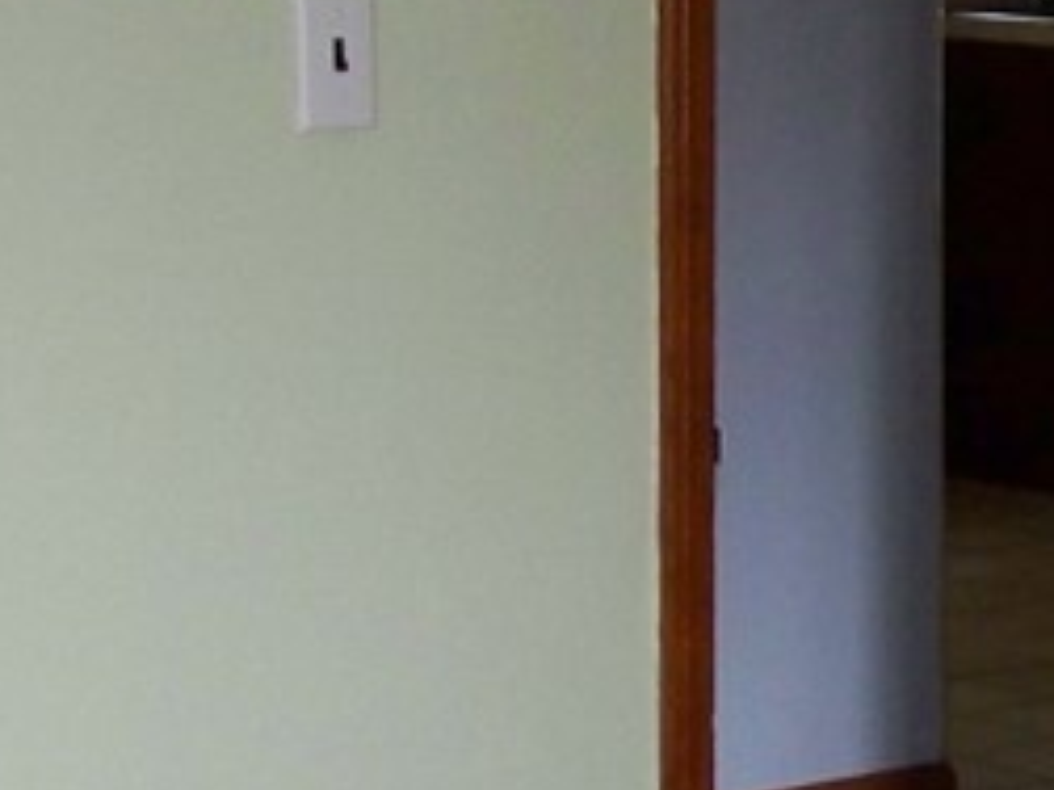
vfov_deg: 9.6
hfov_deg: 12.6
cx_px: 987
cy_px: 546
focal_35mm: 155
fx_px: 4717
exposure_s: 1/40
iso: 200
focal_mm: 6.3
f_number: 2.8
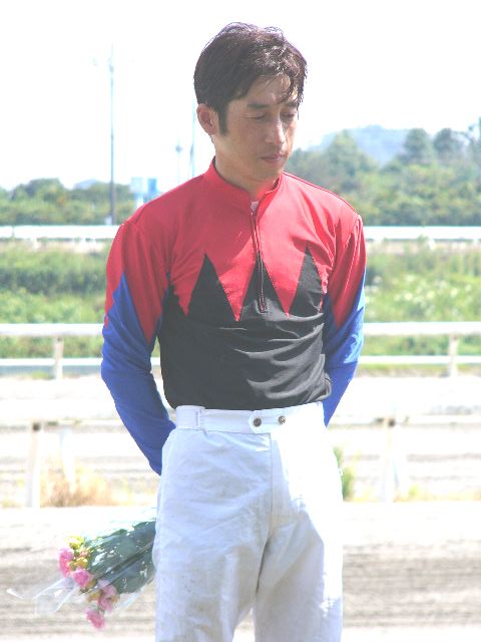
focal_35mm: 232
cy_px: 321
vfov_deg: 8.5
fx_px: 4298
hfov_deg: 6.4
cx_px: 240
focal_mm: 38.6
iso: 50
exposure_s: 1/500
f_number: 7.3
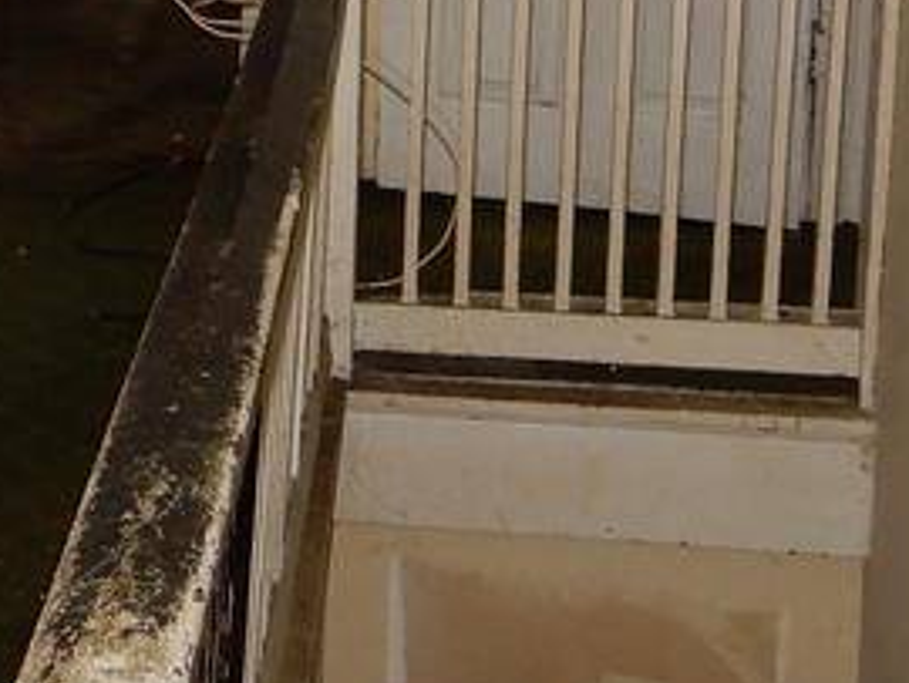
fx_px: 2392
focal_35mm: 91
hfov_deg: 20.4
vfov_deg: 15.5
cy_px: -185
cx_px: -131
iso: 200
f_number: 3.4
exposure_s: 1/30
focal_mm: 4.3
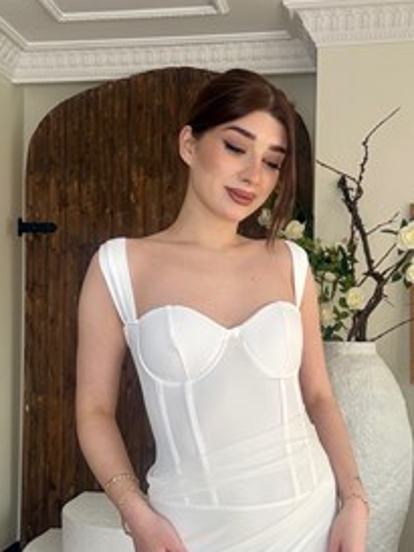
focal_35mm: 44
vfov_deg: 42.8
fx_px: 701
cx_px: 228
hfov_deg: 32.9
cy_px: 315
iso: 20
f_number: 1.9
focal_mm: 2.69
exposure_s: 1/147
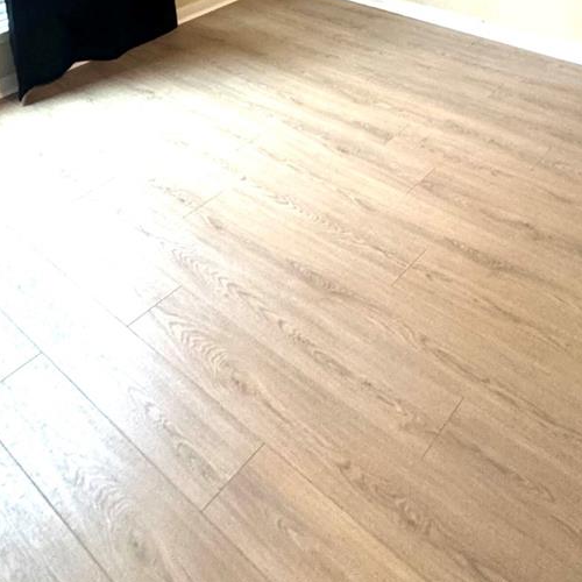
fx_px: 723
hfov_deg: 43.9
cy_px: -65
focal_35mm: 38
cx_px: 294
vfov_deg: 36.7
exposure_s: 1/60
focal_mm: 2.22
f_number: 2.2
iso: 500
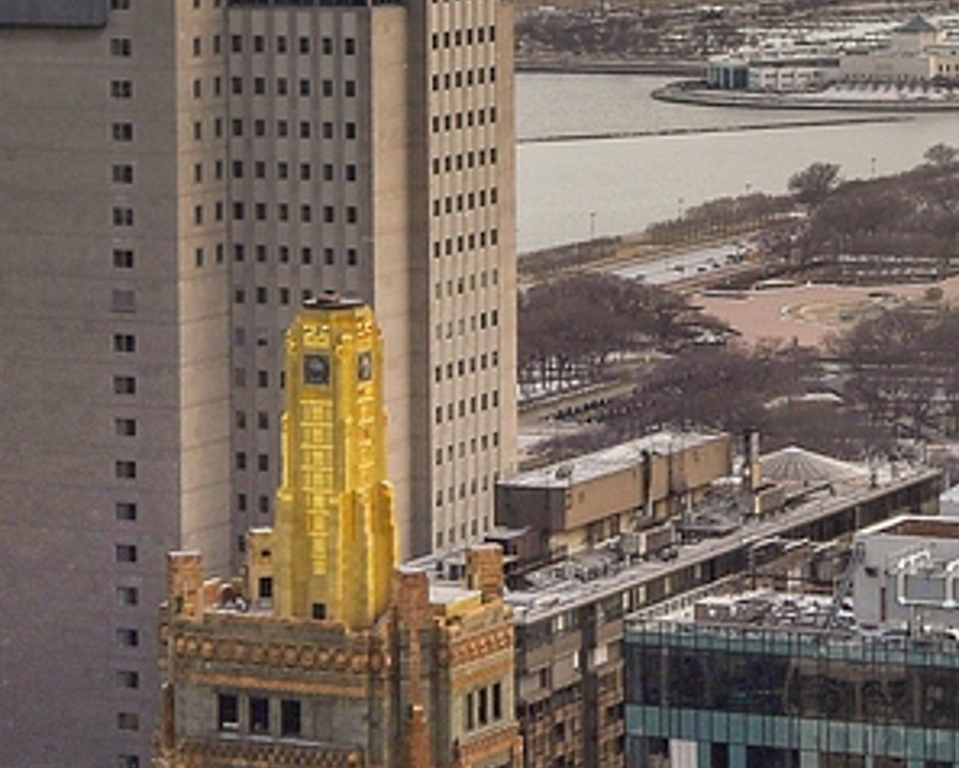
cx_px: 927
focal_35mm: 179
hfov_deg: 10.7
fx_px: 5084
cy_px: -74
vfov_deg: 8.6
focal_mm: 35
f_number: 9
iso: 200
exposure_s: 1/200
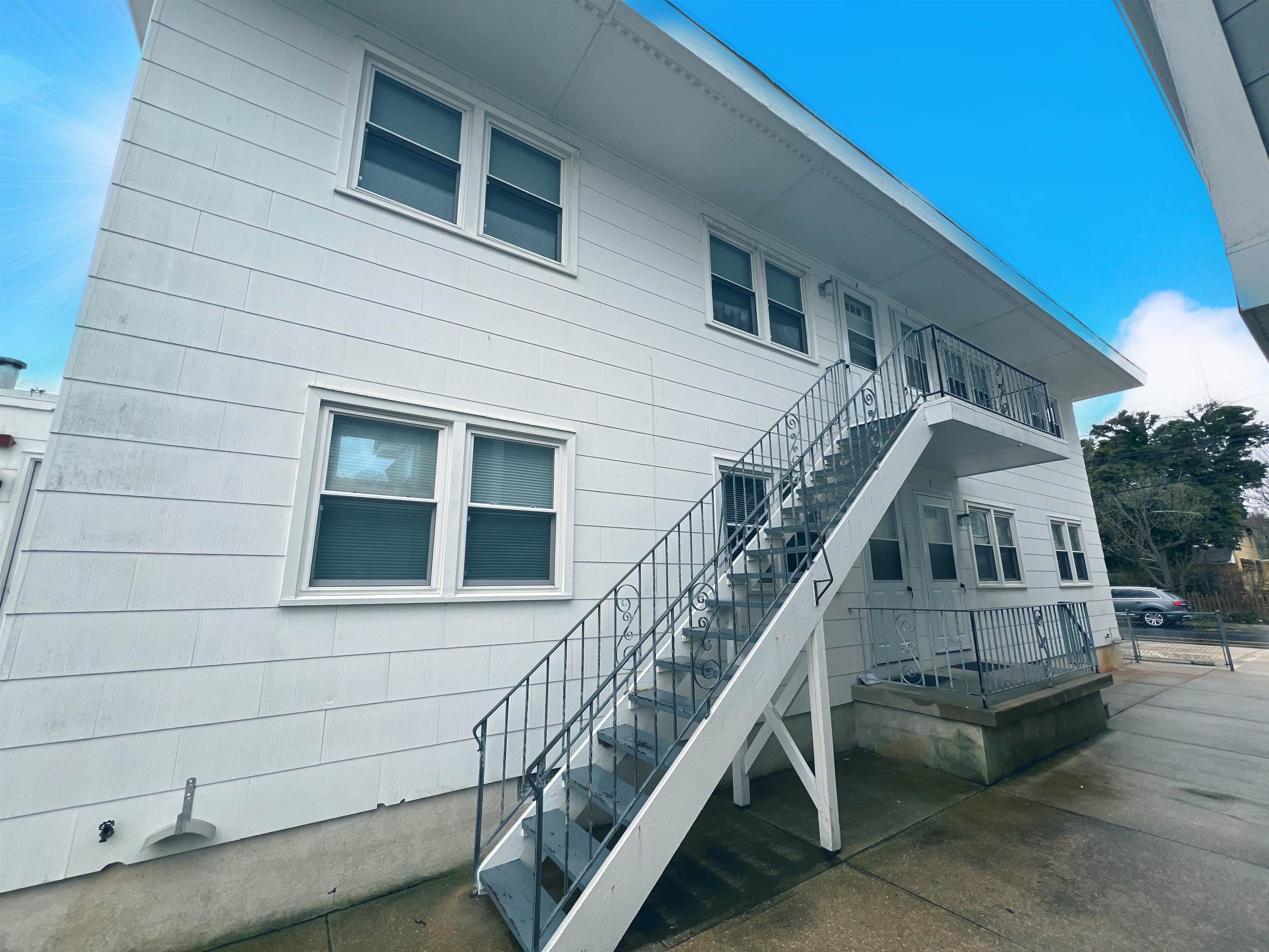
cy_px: 476
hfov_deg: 106.2
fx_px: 477
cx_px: 634
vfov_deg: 89.9
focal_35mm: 13
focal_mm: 1.57
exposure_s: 1/249
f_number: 1.8
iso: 32
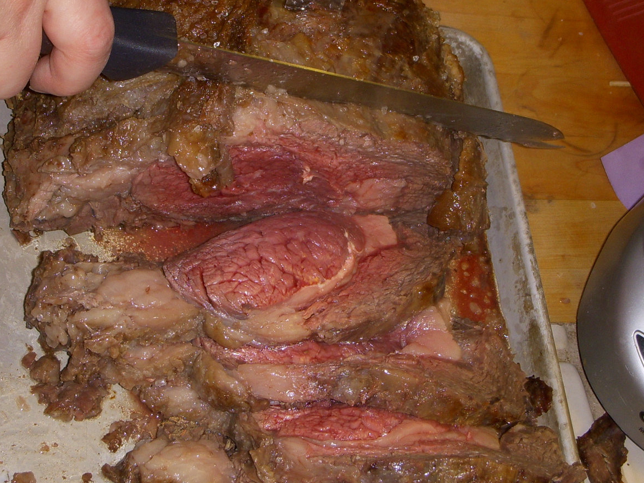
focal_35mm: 77
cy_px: 219
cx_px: 275
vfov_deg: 19.1
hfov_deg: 25.3
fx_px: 1433
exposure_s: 1/30
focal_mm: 7.9
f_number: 3.4
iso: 100
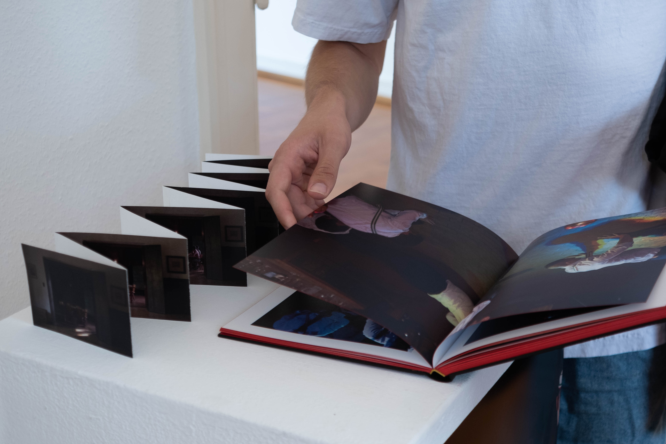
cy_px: 225
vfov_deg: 25.5
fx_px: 980
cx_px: 390
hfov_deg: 37.4
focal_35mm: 53
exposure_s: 1/125
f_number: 2.8
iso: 320
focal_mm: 27
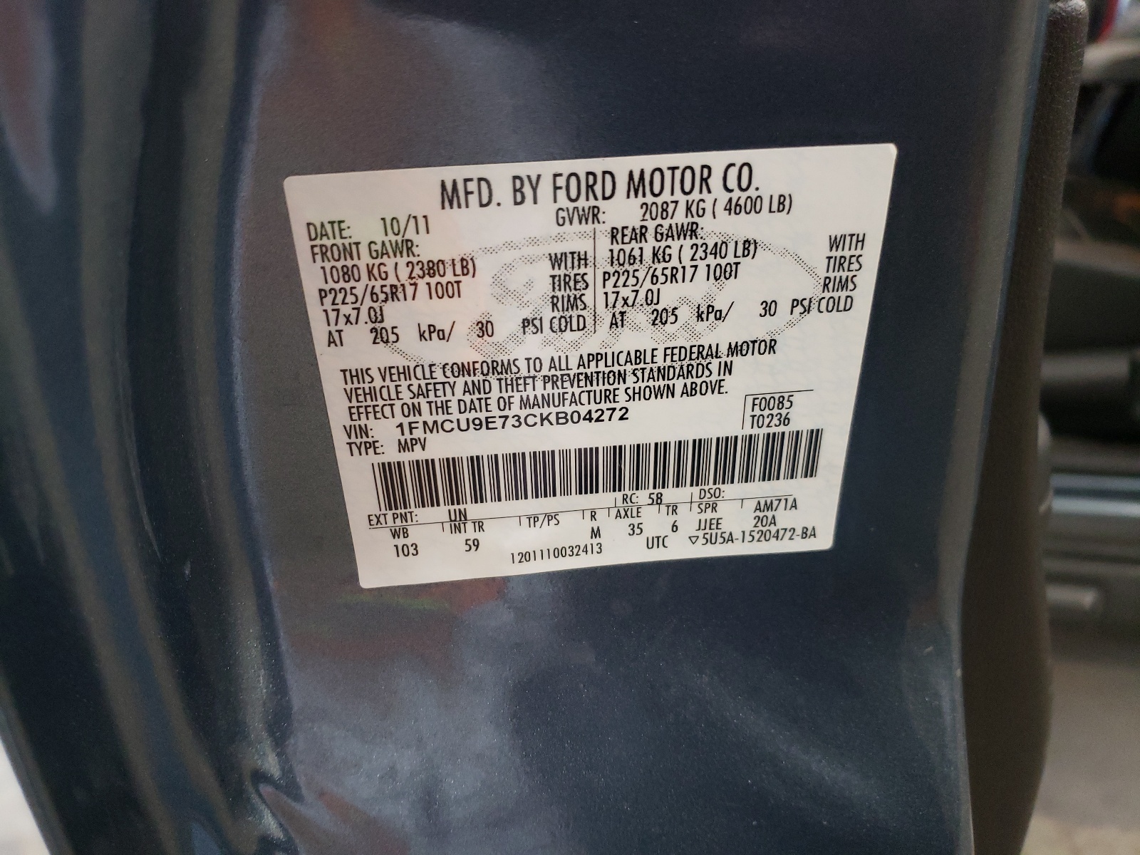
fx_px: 856
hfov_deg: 67.3
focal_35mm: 26
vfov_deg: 53.1
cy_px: 428
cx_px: 570
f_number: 1.5
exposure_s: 1/40
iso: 286
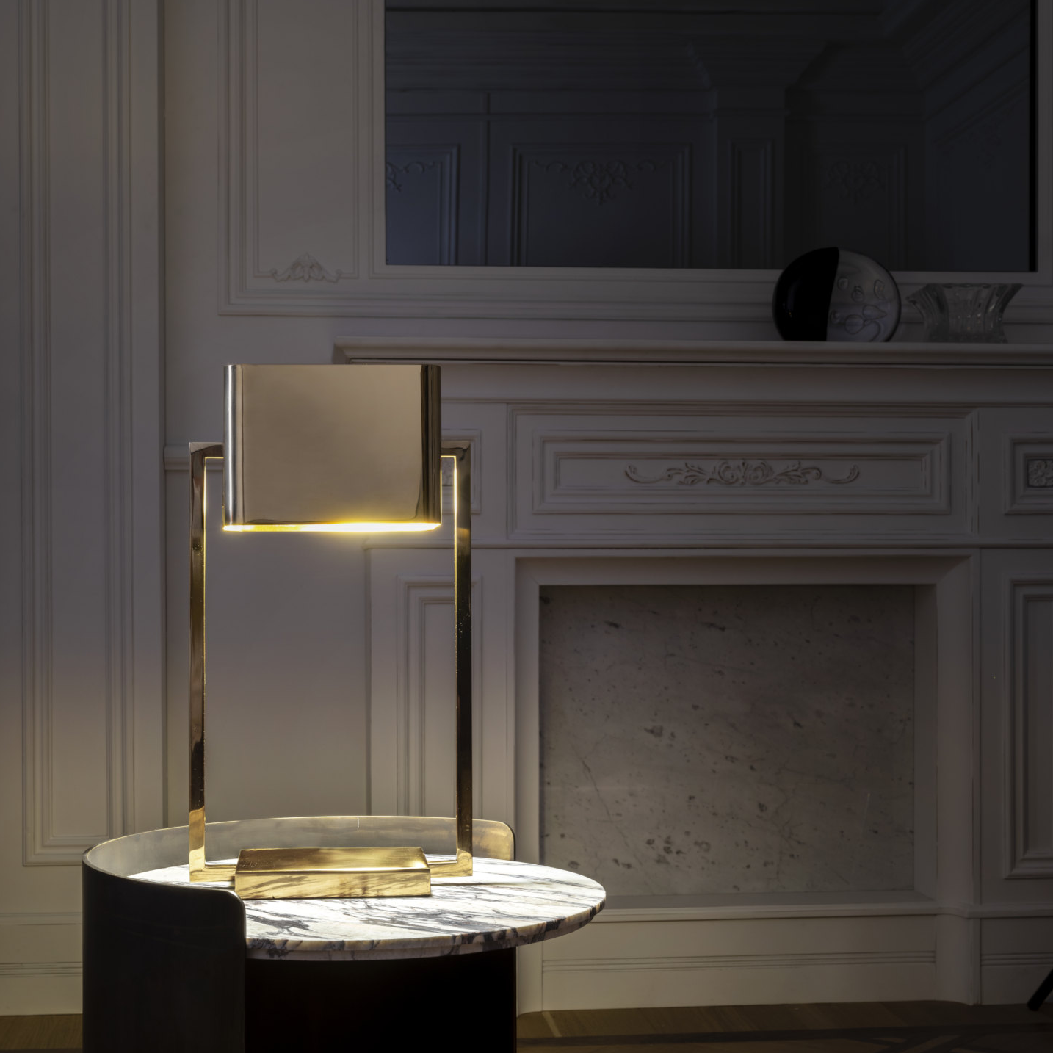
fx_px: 1996
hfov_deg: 29.6
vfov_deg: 29.5
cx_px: 526
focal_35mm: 58
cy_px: 579
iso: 100
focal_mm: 62.4
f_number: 16
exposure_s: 2
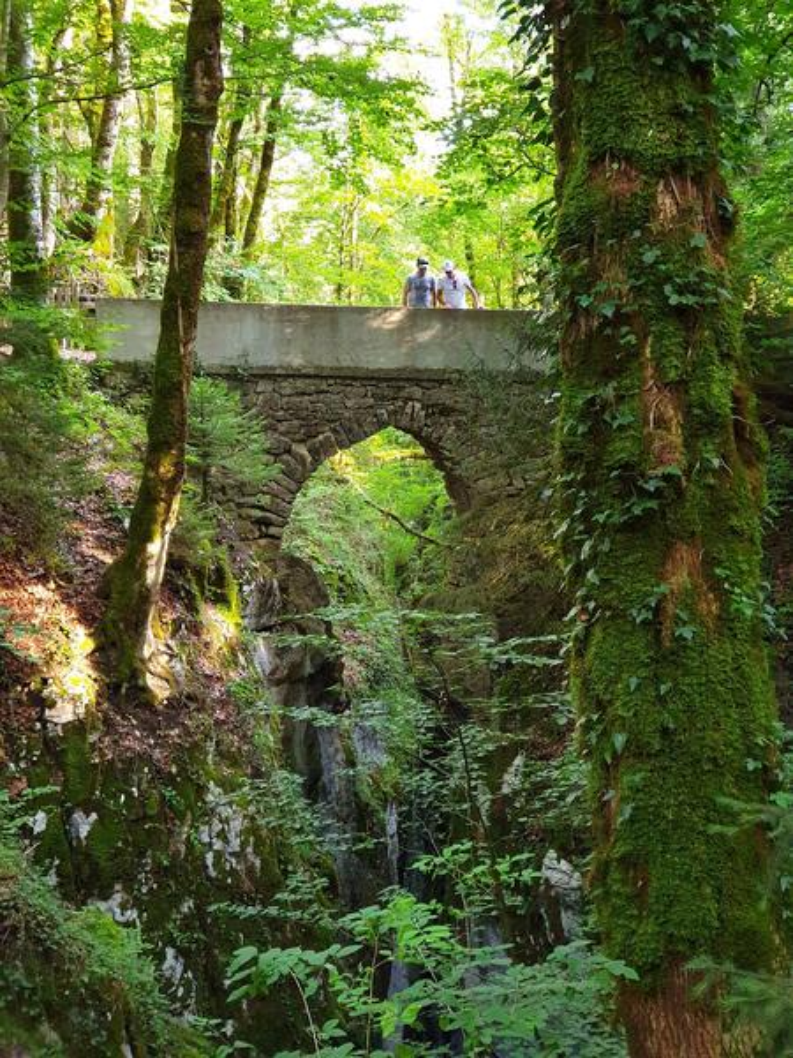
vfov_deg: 36.8
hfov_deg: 28.0
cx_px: 396
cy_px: 529
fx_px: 1588
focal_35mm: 52
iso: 160
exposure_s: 1/15
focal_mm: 6
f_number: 2.4
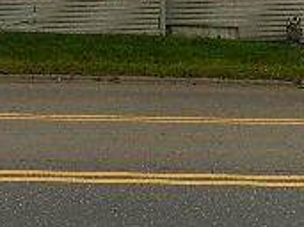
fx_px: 755
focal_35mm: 86
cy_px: -23
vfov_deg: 16.6
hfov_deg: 22.8
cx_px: 153
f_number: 3.4
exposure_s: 1/200
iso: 160
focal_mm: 4
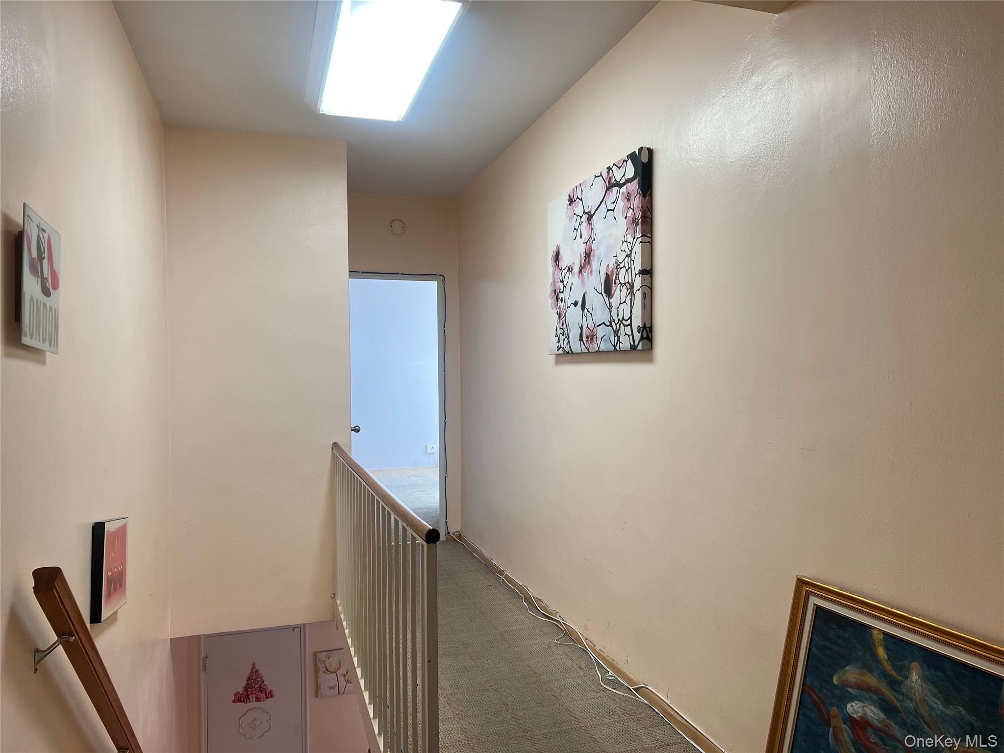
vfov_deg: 53.1
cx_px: 502
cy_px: 376
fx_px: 754
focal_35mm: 26
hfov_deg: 67.3
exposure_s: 1/120
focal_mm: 5.7
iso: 100
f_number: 1.5
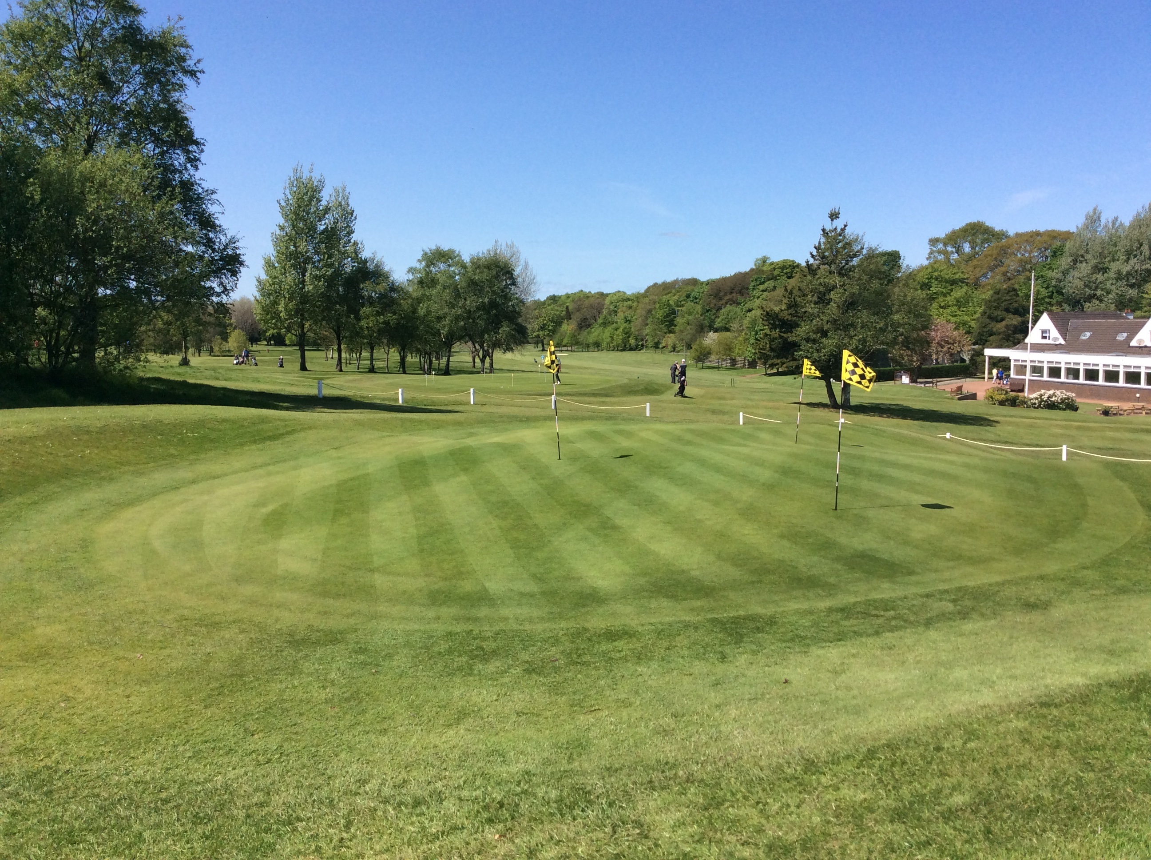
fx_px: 1062
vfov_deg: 44.1
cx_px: 576
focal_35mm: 32
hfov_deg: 56.9
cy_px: 430
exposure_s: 1/1590
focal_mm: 3.3
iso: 32
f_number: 2.4
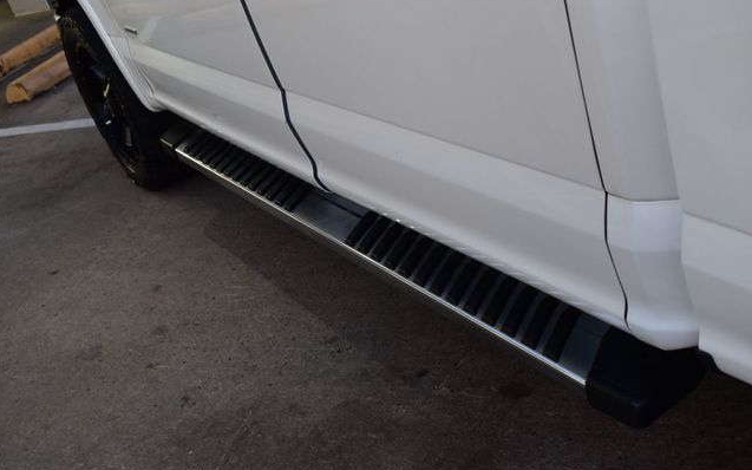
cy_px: 234
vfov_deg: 28.9
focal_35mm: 45
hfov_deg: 44.8
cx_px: 375
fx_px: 912
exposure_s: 1/15
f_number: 6.3
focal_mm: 29
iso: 640
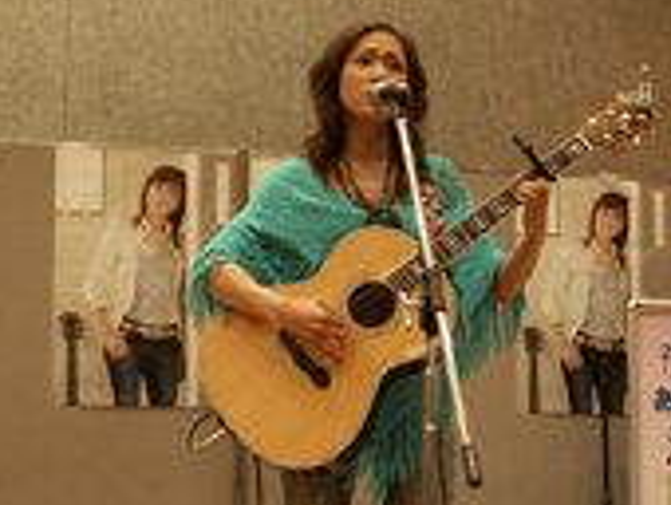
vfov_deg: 18.5
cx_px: 422
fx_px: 1534
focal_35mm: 79
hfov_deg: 24.6
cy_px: 410
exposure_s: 1/40
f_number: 2.8
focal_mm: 5.86
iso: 64
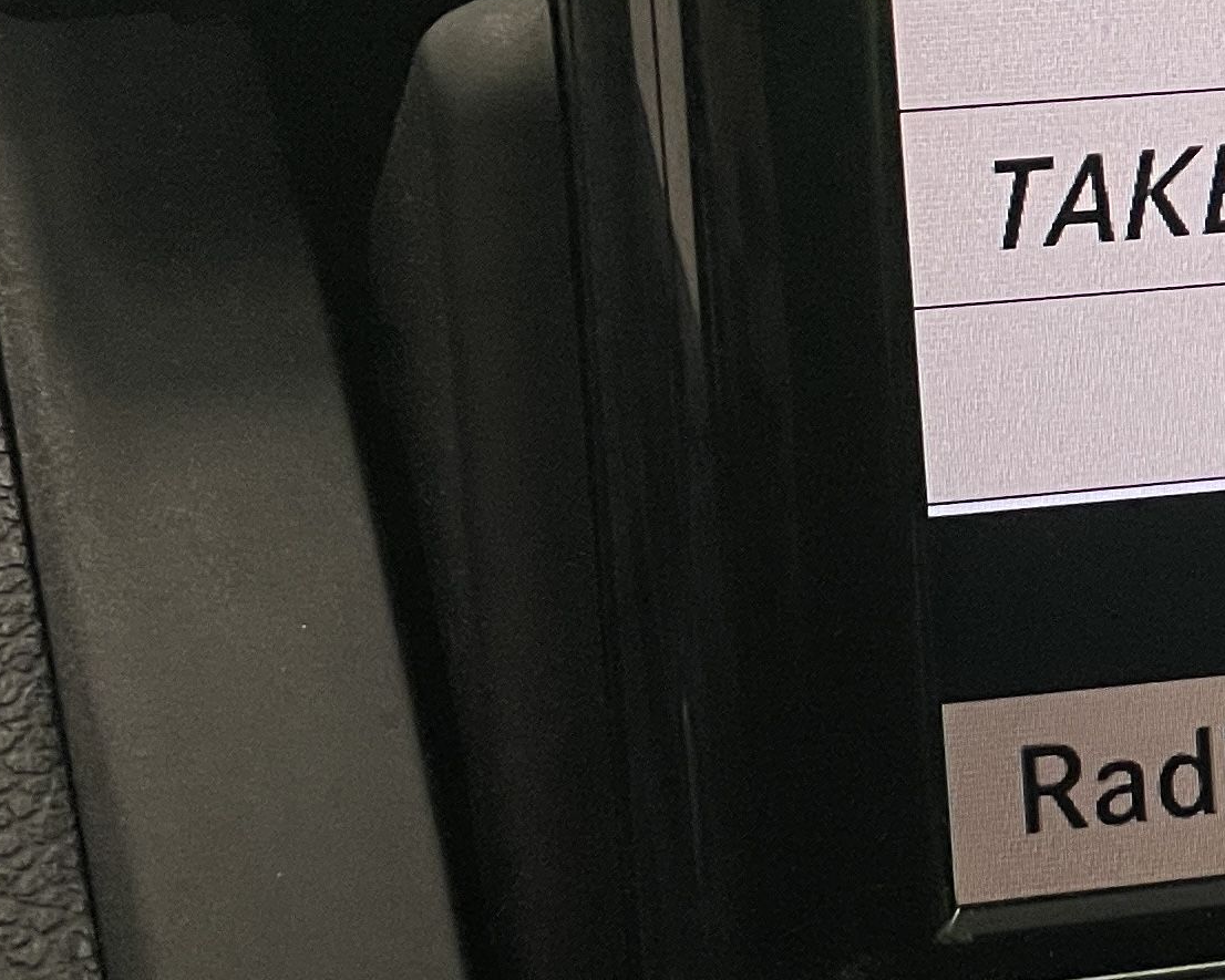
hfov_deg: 9.9
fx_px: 6708
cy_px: 475
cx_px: 2149
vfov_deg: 8.4
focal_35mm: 185
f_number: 2
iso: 80
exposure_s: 1/100
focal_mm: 6
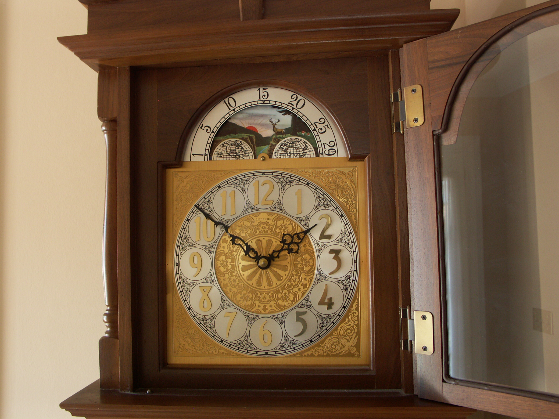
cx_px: 280
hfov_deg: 60.0
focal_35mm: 30
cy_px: 210
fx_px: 484
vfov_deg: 46.8
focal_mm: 7.88
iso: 100
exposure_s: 1/25
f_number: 3.5
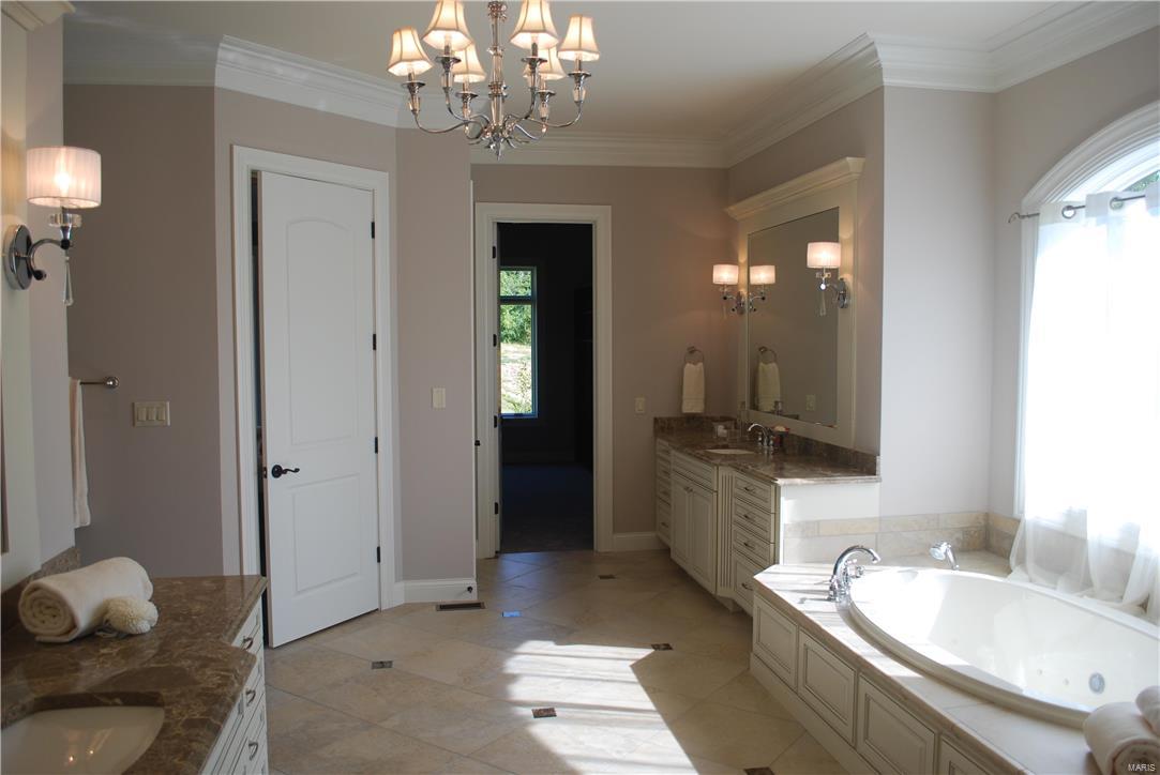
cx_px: 580
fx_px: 871
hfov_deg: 67.3
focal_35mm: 27
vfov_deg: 48.0
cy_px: 388
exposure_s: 1/125
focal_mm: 18
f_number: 5.6
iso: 140
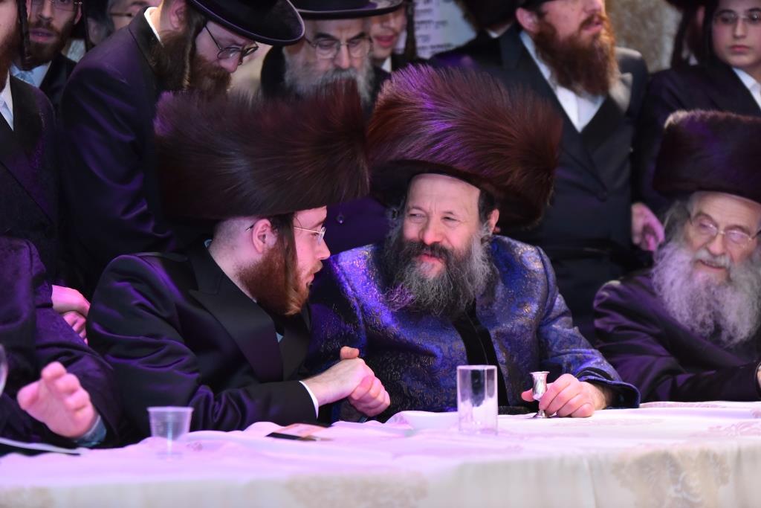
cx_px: 380
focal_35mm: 140
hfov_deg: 14.7
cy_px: 254
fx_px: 2960
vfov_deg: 9.8
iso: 2000
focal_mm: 140
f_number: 2.8
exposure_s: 1/160
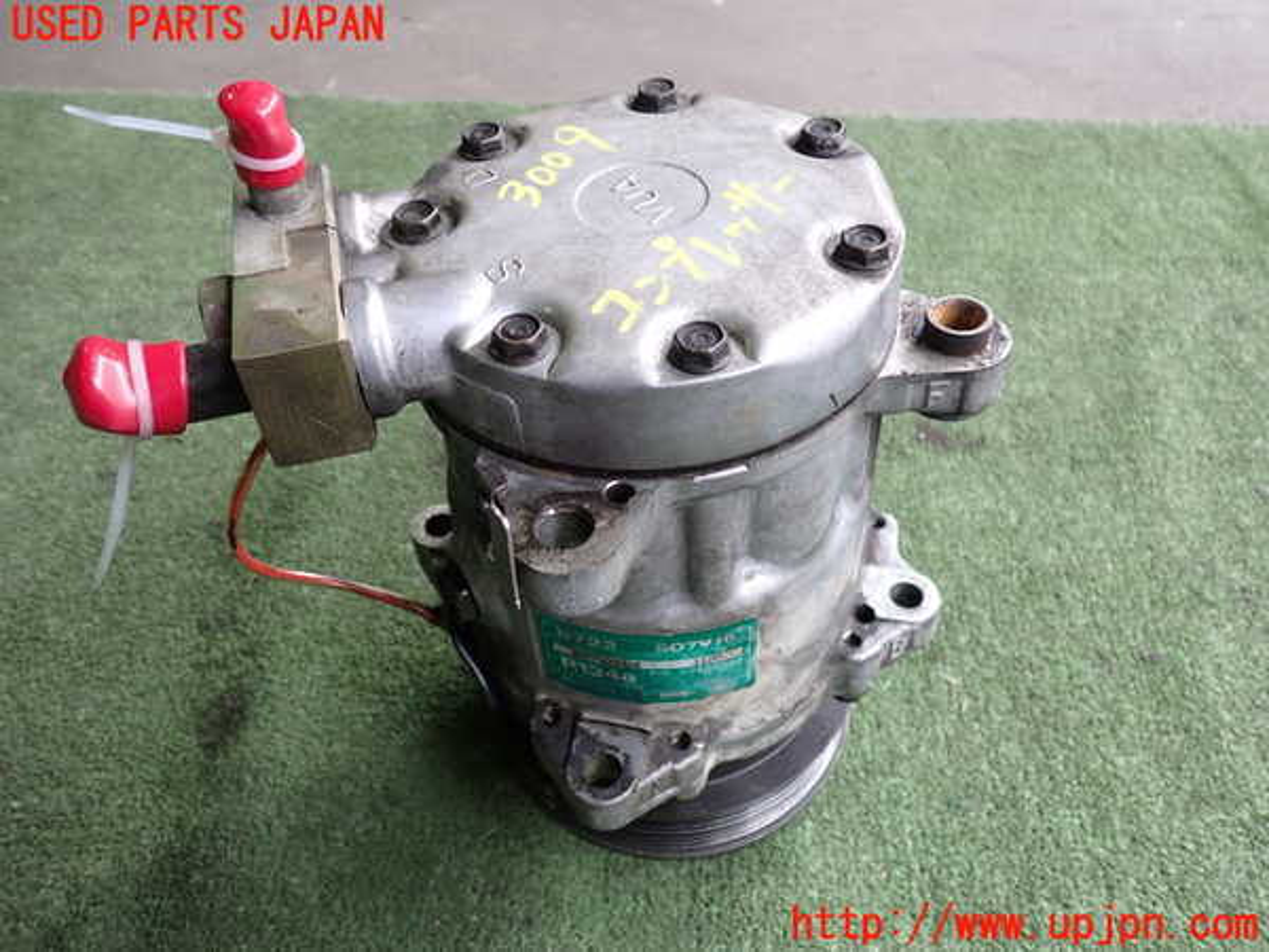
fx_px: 1100
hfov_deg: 60.0
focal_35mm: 30
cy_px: 476
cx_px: 634
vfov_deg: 46.8
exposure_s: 1/100
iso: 200
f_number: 2.3
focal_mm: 5.4
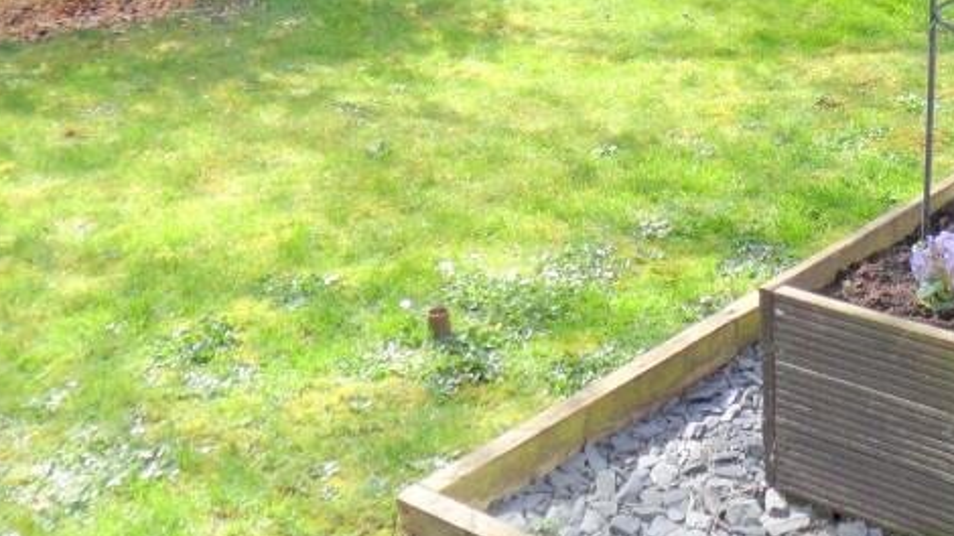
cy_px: -132
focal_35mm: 57
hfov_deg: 33.2
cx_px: 974
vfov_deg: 19.6
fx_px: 1441
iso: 80
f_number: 3.2
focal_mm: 3.9
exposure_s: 1/250
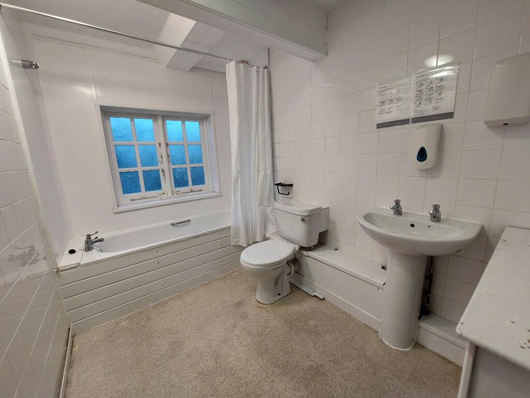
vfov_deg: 89.9
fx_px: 199
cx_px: 265
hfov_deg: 106.2
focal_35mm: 13
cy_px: 199
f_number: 2.2
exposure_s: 1/50
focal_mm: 1.74
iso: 100
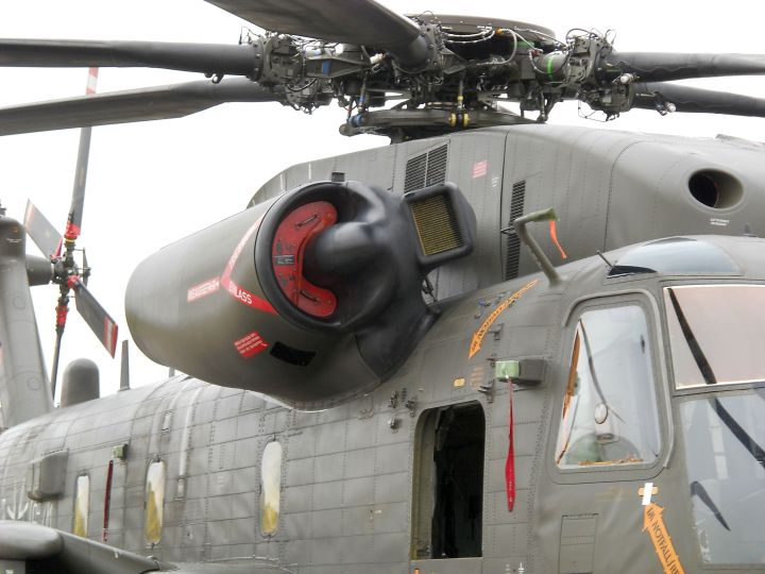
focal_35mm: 124
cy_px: 287
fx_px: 2740
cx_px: 382
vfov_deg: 12.0
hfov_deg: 15.9
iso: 80
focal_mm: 20.49
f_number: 6
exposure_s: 1/30
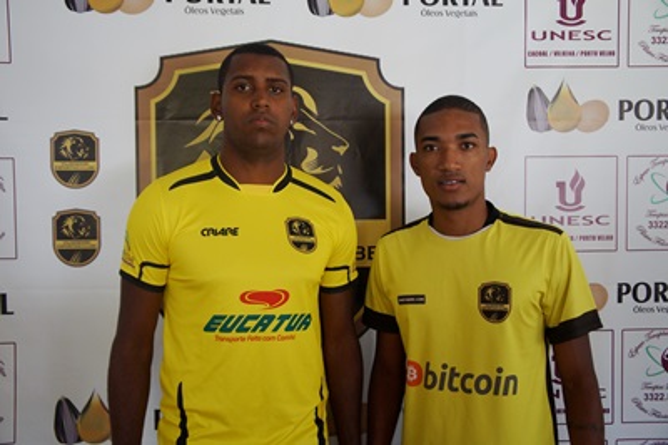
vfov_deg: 36.8
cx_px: 334
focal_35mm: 36
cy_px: 222
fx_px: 667
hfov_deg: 53.2
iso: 1000
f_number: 4
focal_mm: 24
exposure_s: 1/160
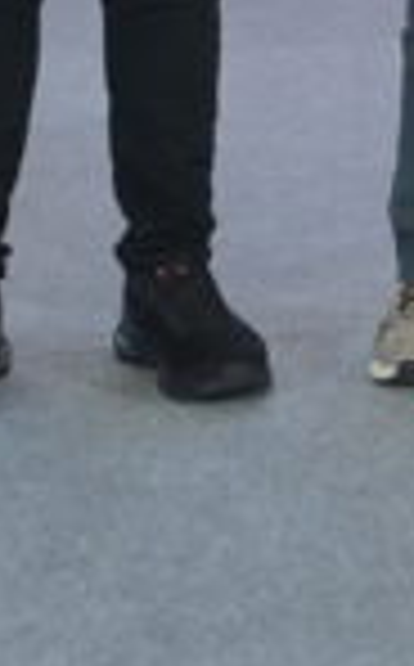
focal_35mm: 200
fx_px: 3625
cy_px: -668
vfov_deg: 9.8
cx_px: 824
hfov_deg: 6.4
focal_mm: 29
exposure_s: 1/160
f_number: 4
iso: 1250
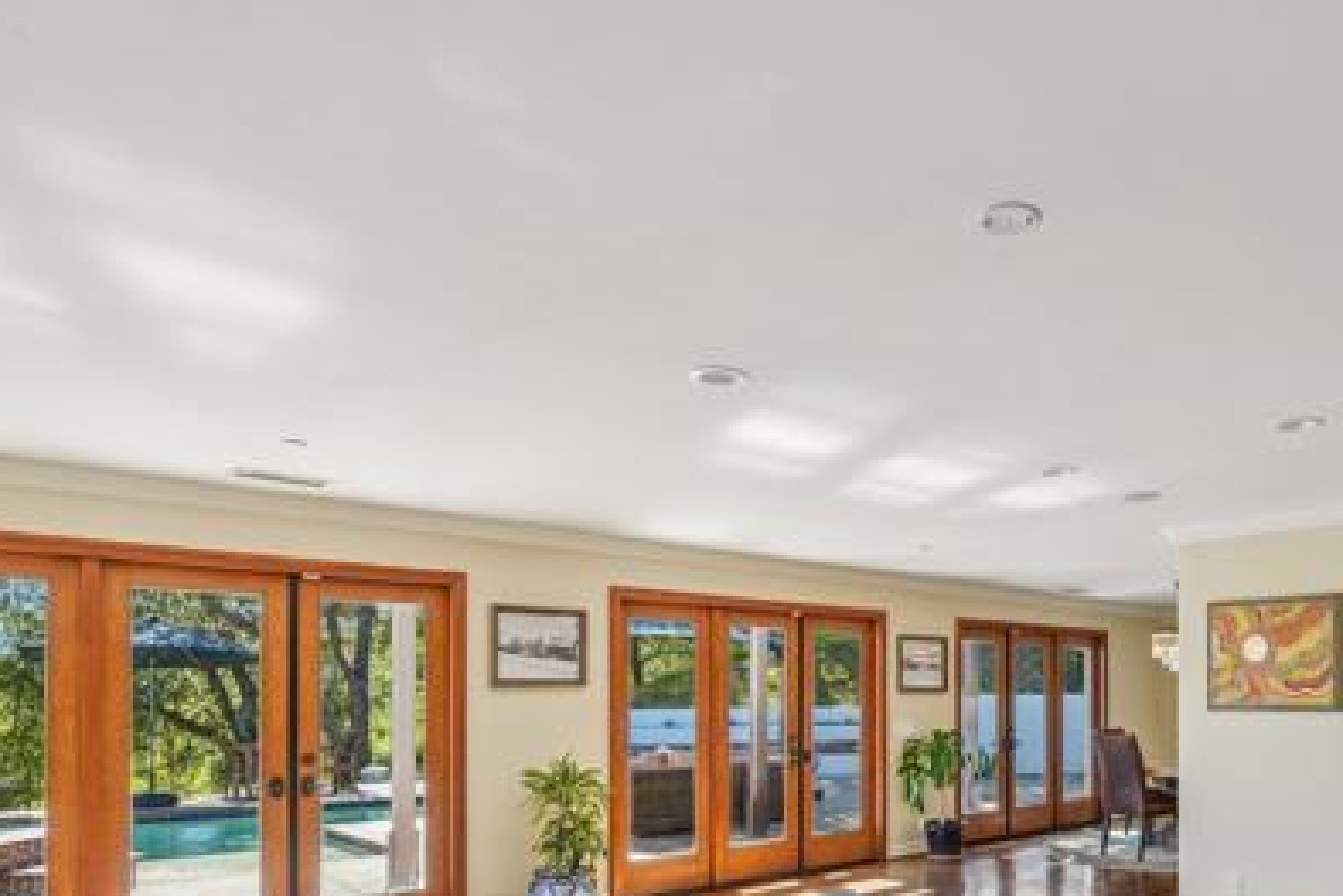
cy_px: 690
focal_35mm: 26
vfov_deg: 47.4
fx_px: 970
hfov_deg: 66.2
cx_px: 961
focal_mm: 16
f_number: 8
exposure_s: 1/30
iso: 400
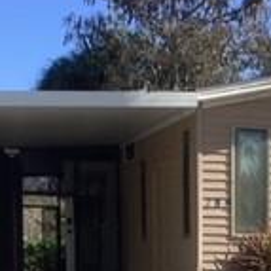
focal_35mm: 123
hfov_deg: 13.7
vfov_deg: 13.6
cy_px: 370
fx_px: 1089
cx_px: 332
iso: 25
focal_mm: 3.3
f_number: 2.4
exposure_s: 1/1431
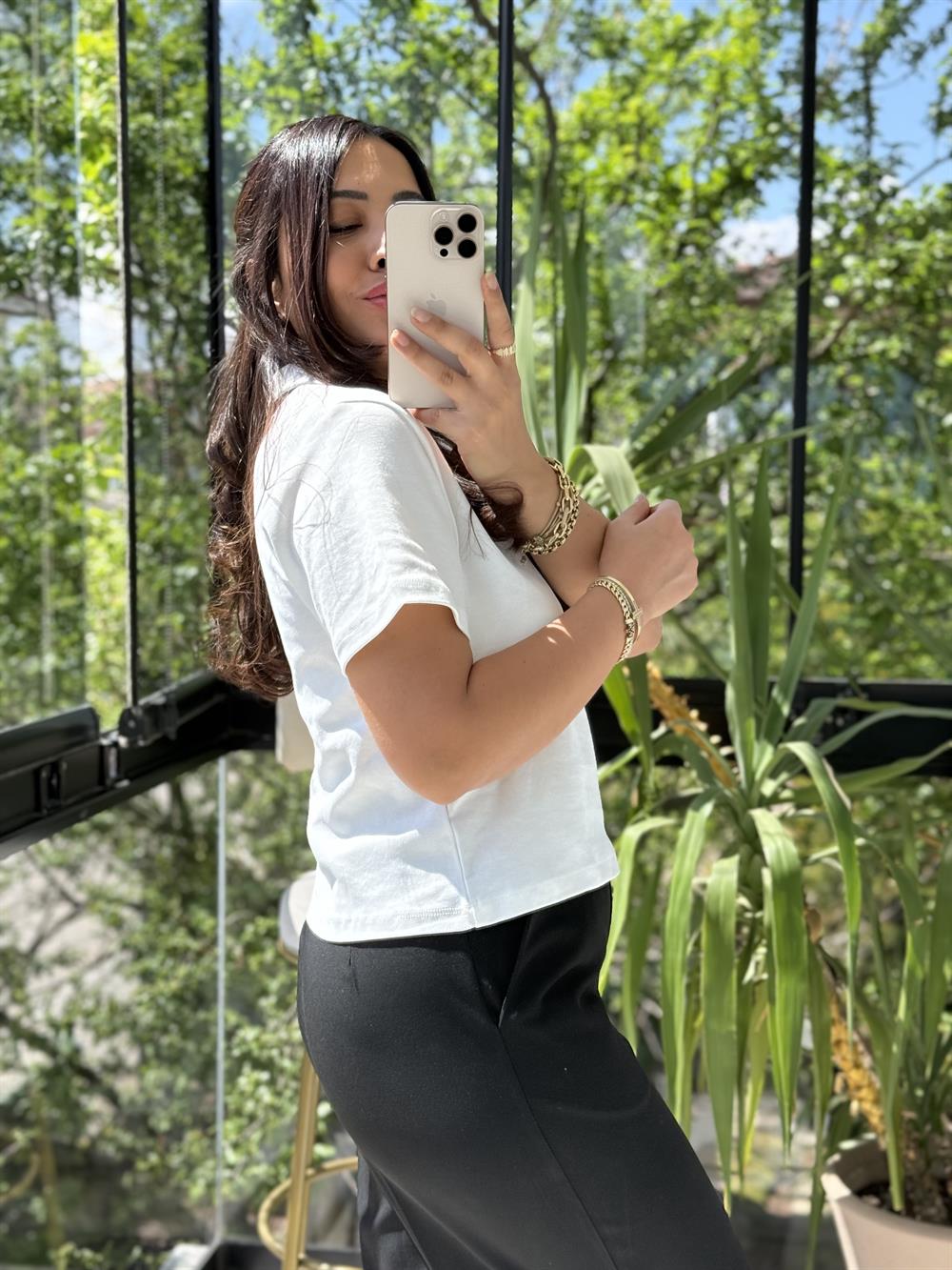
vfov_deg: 39.7
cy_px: 635
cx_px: 476
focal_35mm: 48
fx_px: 1760
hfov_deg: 30.3
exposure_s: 1/786
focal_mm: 6.76
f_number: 1.78
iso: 80
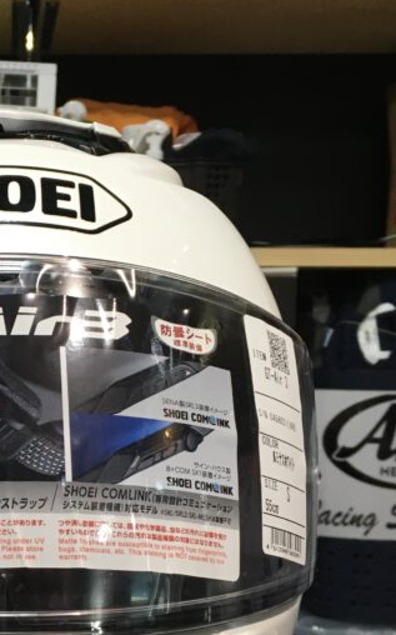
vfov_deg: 32.4
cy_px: 476
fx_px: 1072
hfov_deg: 19.9
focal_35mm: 62
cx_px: -49
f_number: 2.2
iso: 32
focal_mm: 4.15
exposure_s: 1/30
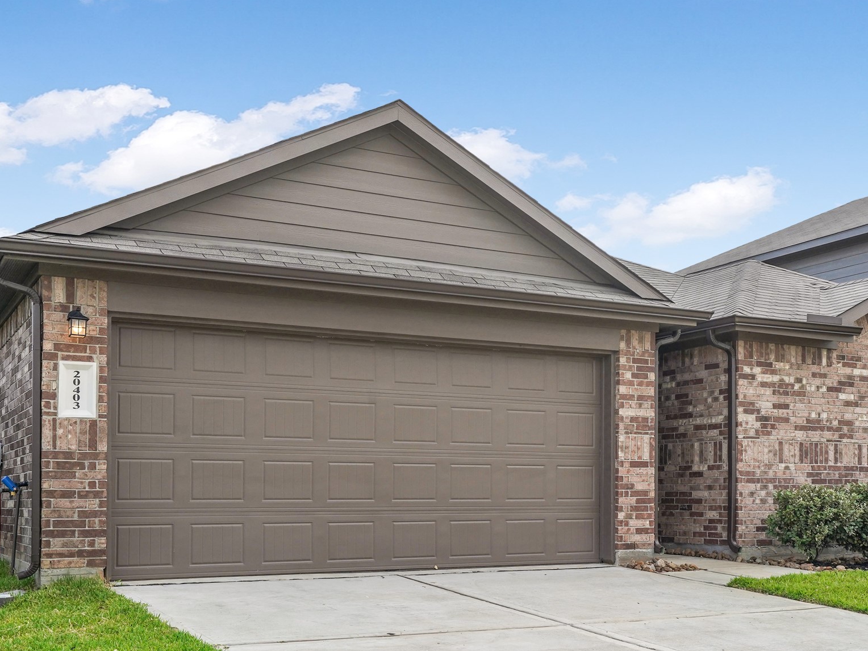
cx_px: 494
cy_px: 247
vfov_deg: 35.0
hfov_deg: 45.7
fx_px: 1028
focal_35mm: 41
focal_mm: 30
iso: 800
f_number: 8
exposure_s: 1/1000
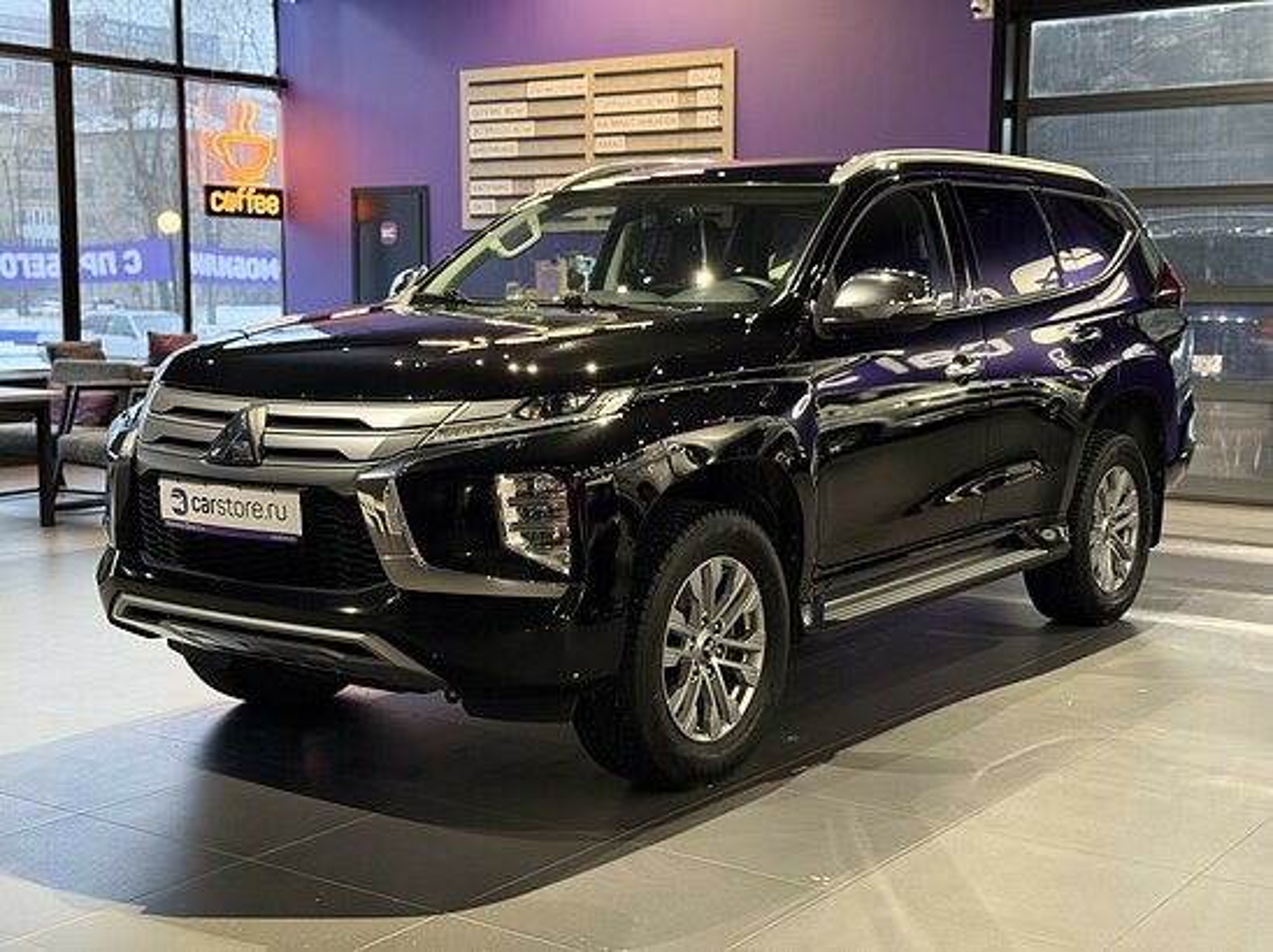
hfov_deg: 39.7
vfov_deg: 30.2
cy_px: 476
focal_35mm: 48
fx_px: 1764
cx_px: 636
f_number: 1.78
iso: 200
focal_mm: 6.76
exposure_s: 1/33
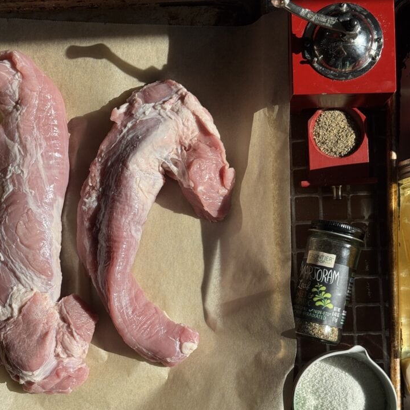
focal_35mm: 57
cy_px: 241
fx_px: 764
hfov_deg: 30.0
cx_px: 205
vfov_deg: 30.0
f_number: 1.78
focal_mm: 6.76
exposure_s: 1/6410
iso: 64
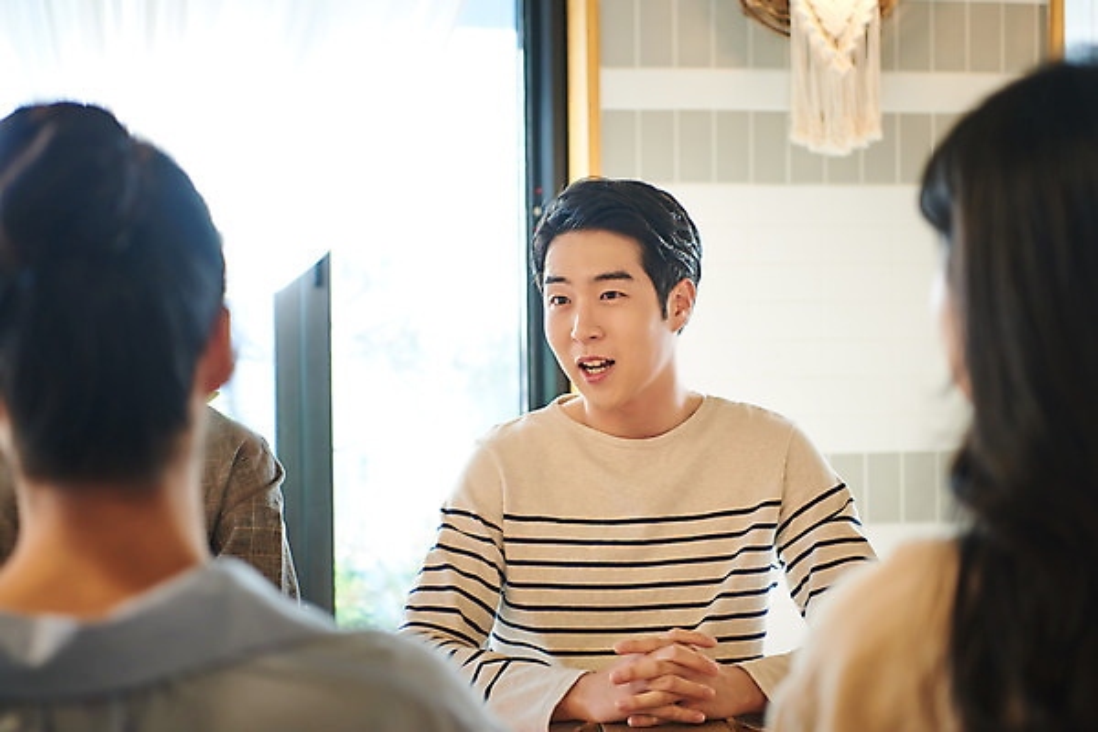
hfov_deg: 35.6
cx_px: 549
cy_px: 366
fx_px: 1708
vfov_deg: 24.2
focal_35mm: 56
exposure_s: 1/80
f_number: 3.2
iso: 500
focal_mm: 56
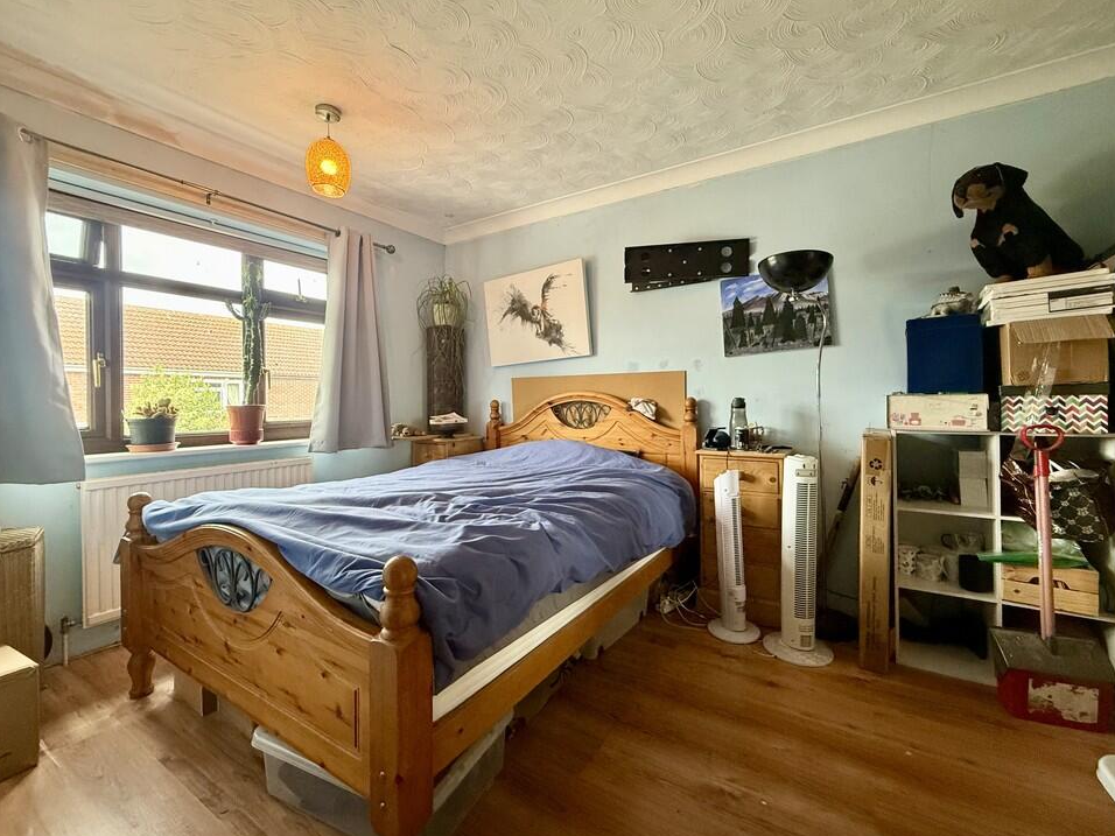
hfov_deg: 98.2
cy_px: 403
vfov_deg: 81.7
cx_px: 567
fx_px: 483
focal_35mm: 15
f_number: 2.2
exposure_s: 1/91
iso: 400
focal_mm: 2.22
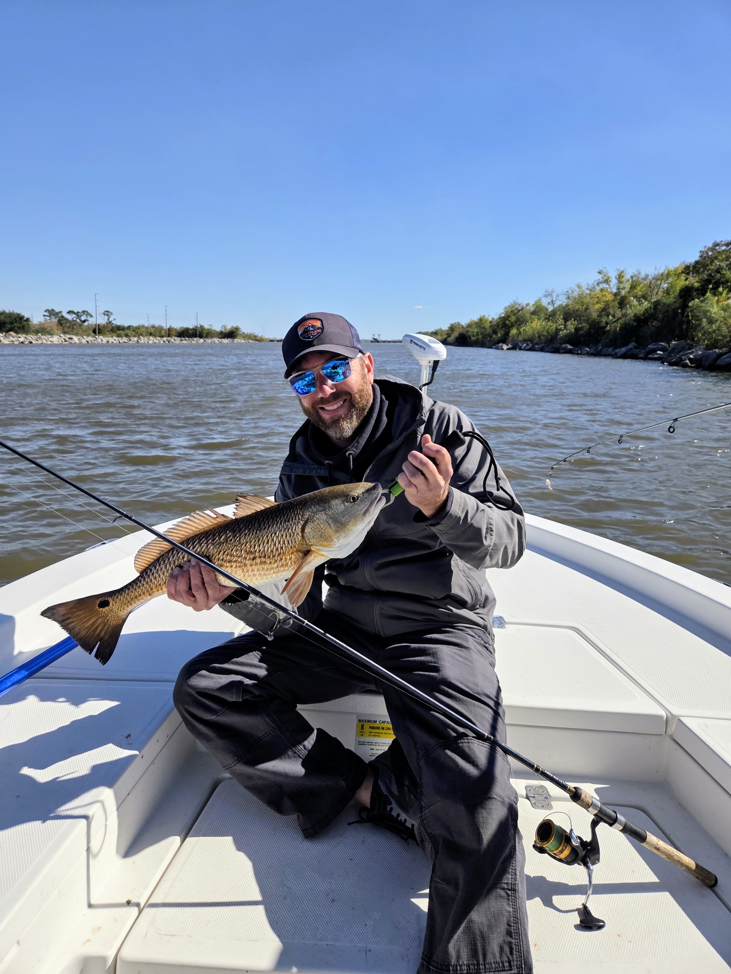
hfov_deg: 58.9
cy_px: 487
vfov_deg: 73.9
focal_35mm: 23
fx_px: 648
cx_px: 366
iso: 80
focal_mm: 5.4
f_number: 1.8
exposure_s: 1/6839
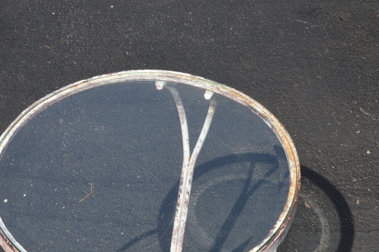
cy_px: 167
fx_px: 705
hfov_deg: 29.9
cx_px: 134
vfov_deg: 20.2
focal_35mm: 67
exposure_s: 1/160
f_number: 13
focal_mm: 32
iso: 200
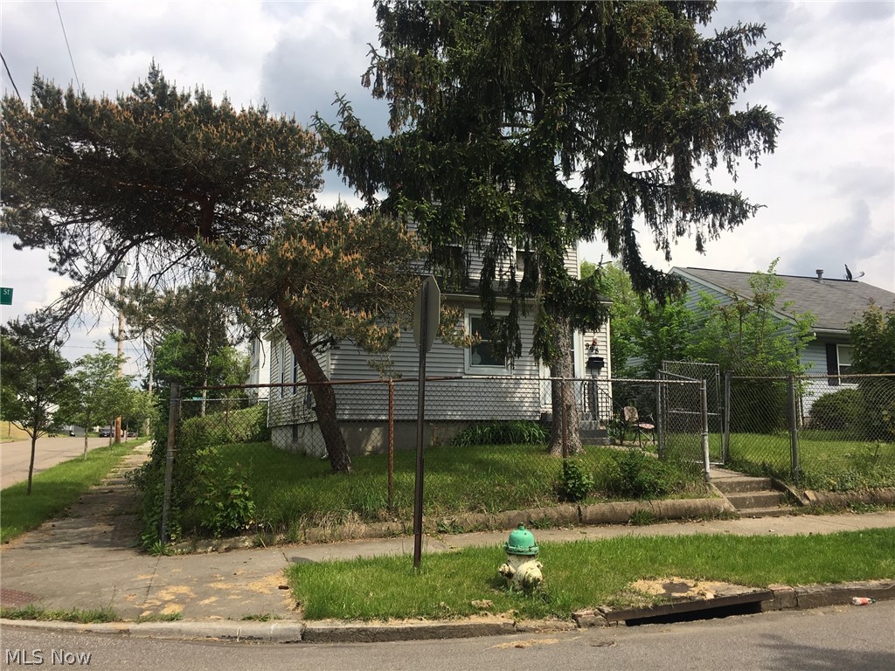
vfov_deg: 48.2
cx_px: 448
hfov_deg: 61.7
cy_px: 336
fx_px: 750
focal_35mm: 29
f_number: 2.2
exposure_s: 1/1637
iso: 25
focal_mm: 4.15
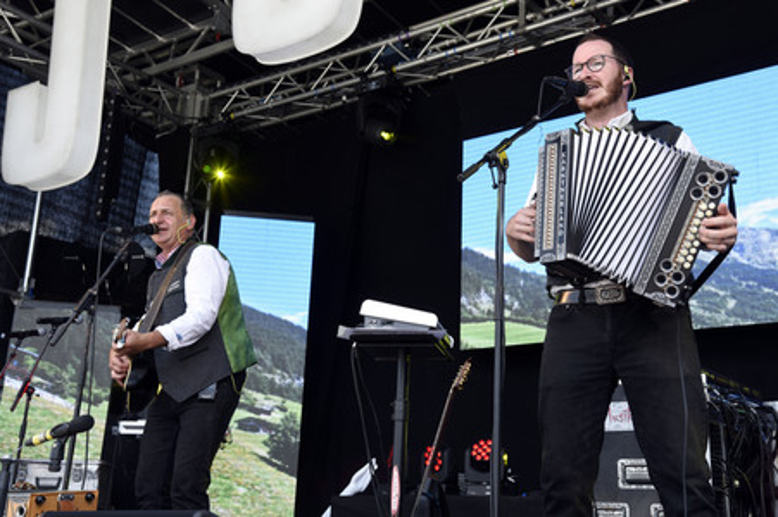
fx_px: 1037
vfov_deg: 28.0
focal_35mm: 48
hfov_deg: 41.1
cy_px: 258
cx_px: 389
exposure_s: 1/160
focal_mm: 48
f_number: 8
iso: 500
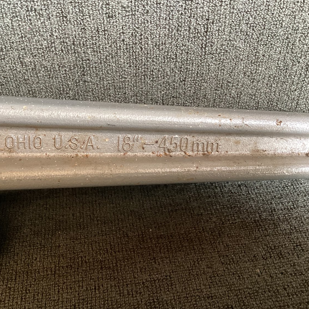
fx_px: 374
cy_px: 153
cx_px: 122
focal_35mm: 37
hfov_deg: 44.7
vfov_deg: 44.9
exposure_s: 1/33
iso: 250
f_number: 2.4
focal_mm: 3.3
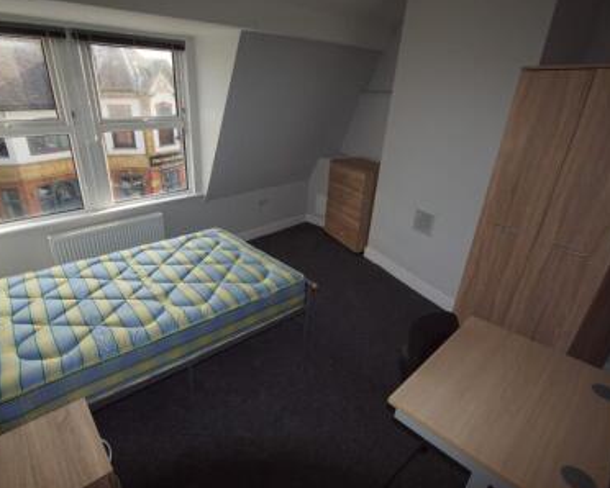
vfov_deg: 73.8
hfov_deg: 85.8
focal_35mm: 18
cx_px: 261
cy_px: 250
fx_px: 325
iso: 125
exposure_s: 1/160
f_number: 4
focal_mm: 10
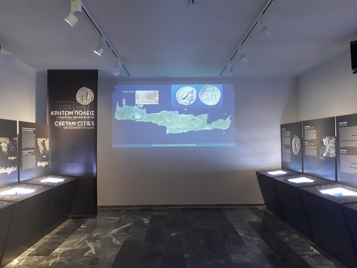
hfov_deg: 65.3
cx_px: 178
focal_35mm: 27
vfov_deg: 51.4
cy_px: 134
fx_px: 278
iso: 160
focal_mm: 3.71
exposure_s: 1/33
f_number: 1.7
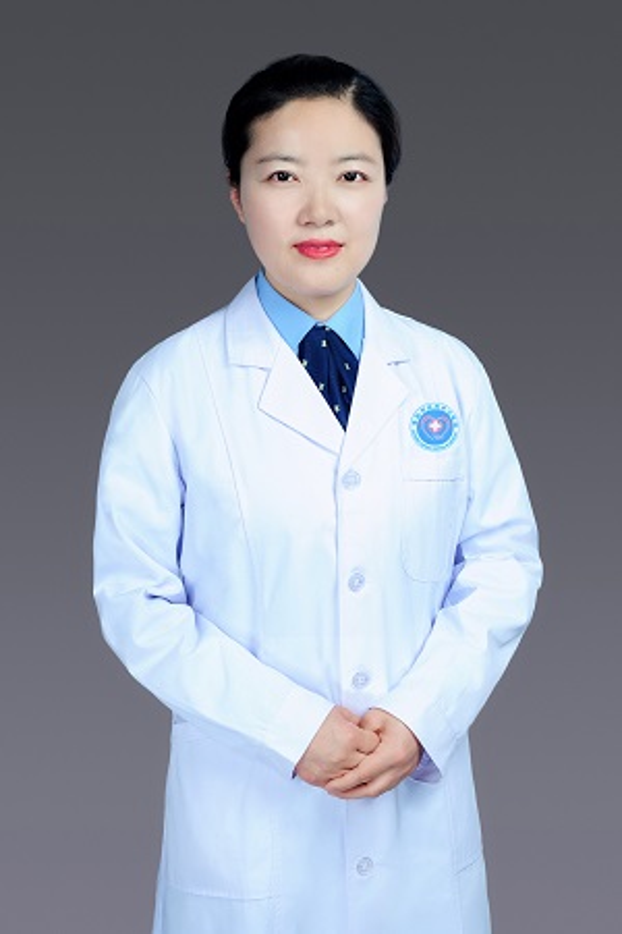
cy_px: 467
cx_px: 311
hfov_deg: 27.0
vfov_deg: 39.6
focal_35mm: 50
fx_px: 1296
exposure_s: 1/125
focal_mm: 50
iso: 200
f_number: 10
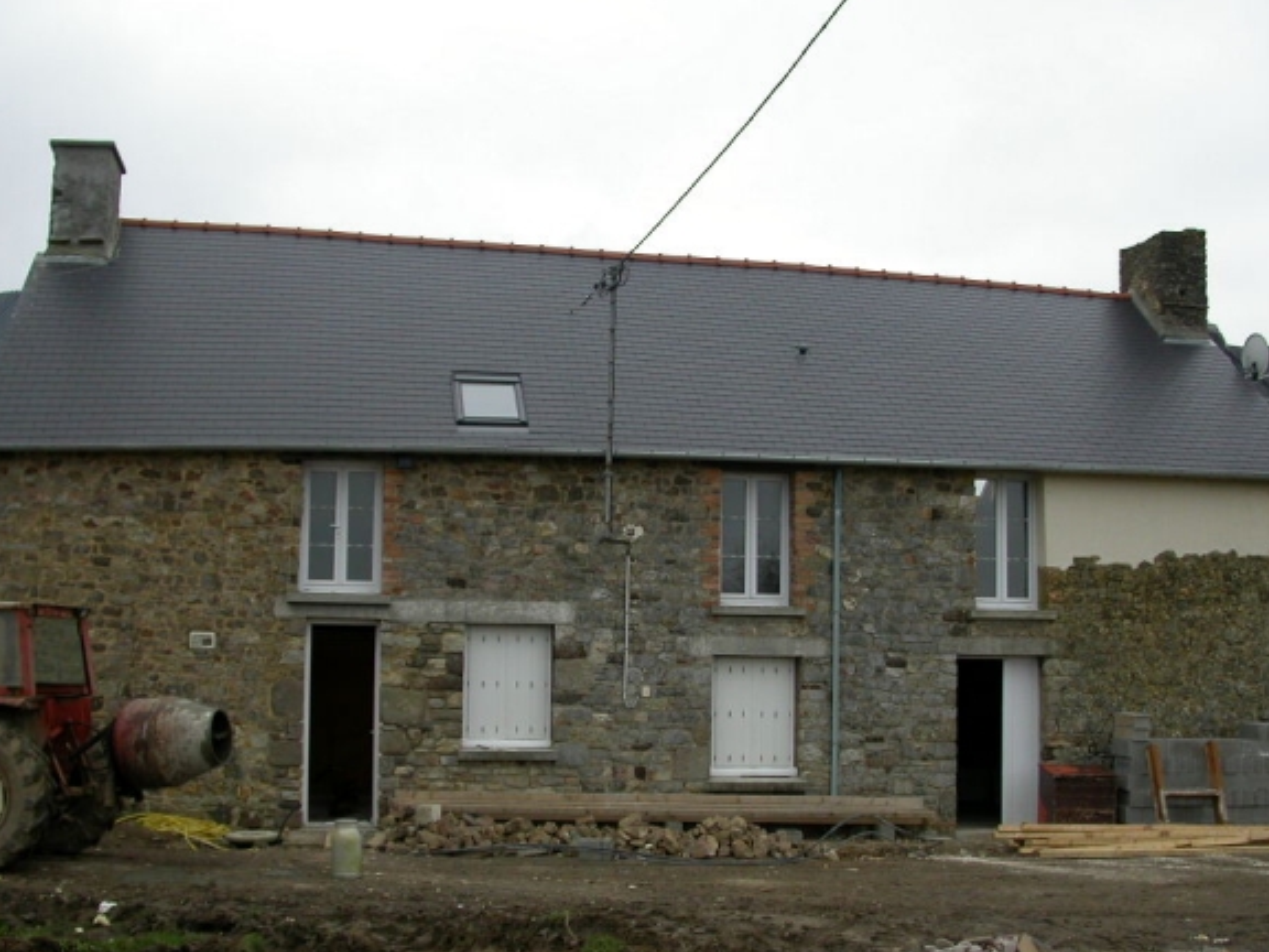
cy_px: 540
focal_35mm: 45
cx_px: 643
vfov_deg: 32.1
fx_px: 1650
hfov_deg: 42.1
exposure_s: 1/51.6
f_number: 2.6
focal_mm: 7.85
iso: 100
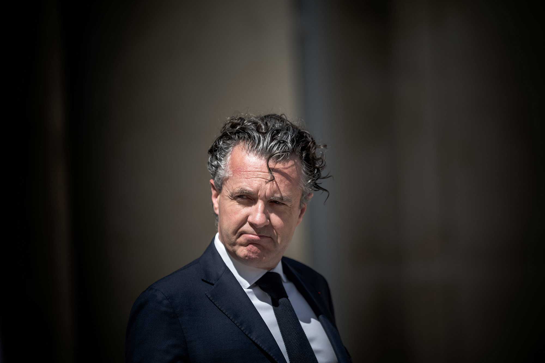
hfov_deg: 5.2
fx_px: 6053
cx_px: 272
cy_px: 182
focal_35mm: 400
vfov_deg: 3.4
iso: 200
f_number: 2.8
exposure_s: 1/5000
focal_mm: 400
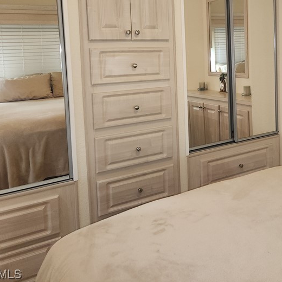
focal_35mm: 40
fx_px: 369
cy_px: 78
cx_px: 233
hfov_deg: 39.9
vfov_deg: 40.9
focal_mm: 5.4
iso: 100
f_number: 1.8
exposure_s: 1/40
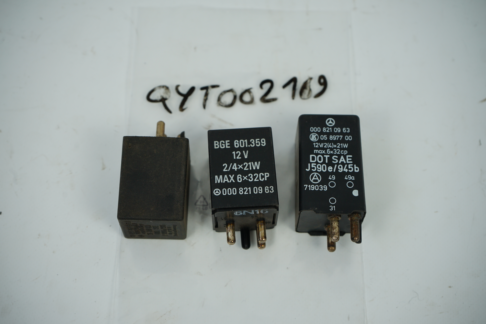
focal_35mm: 56
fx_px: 756
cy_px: 162
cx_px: 243
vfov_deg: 24.2
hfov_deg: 35.6
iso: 200
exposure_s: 1/200
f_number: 7.1
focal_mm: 56
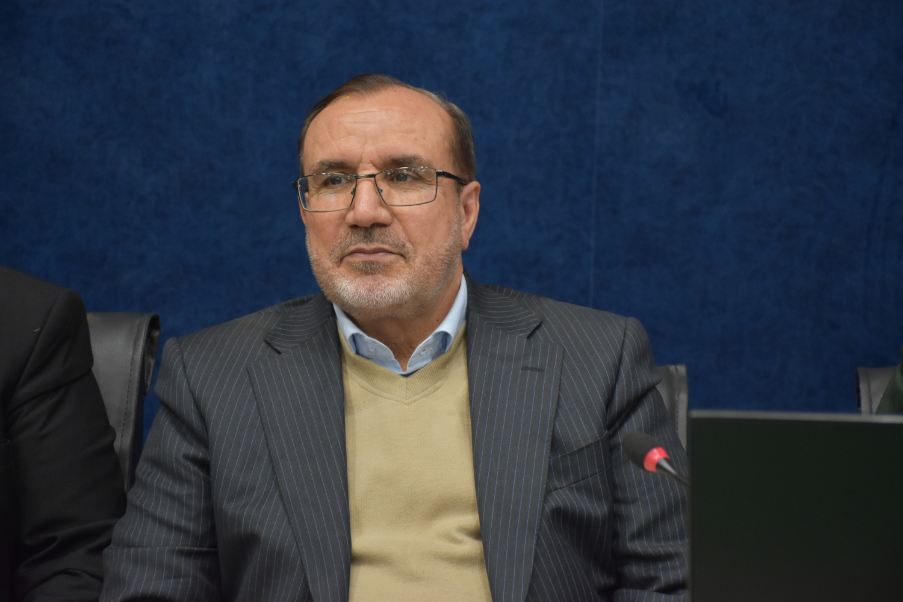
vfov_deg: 11.4
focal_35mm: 120
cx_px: 452
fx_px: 3010
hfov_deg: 17.1
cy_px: 301
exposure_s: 1/60
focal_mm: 80
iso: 1400
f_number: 5.3
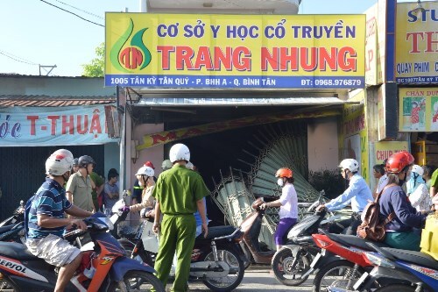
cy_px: 146
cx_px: 219
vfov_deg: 25.7
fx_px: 639
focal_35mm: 52
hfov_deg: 37.9
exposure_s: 1/400
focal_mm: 35
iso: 800
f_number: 10
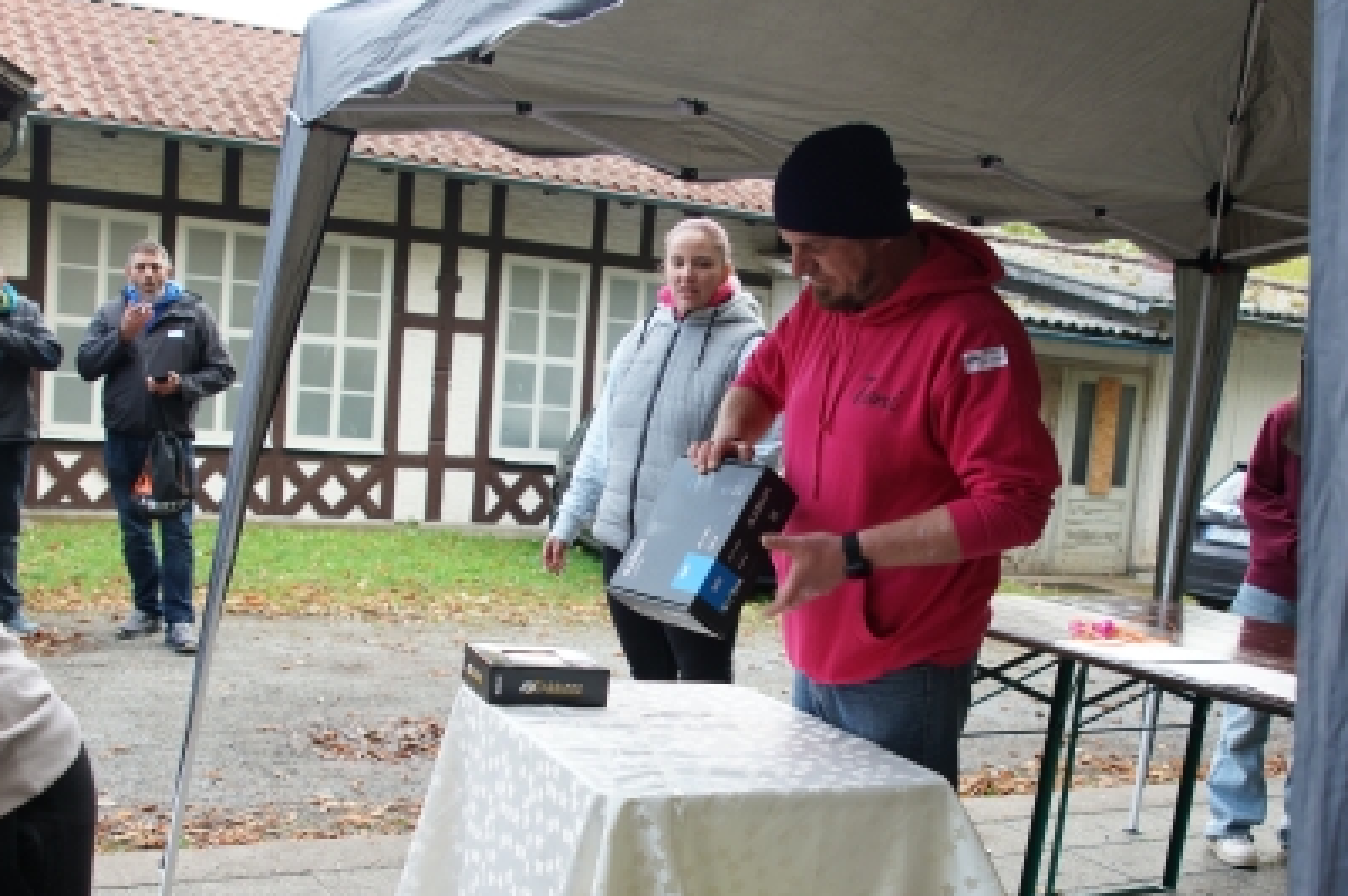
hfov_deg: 46.4
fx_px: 1571
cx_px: 711
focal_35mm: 42
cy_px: 633
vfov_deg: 31.5
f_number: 4
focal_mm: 24
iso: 400
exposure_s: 1/160
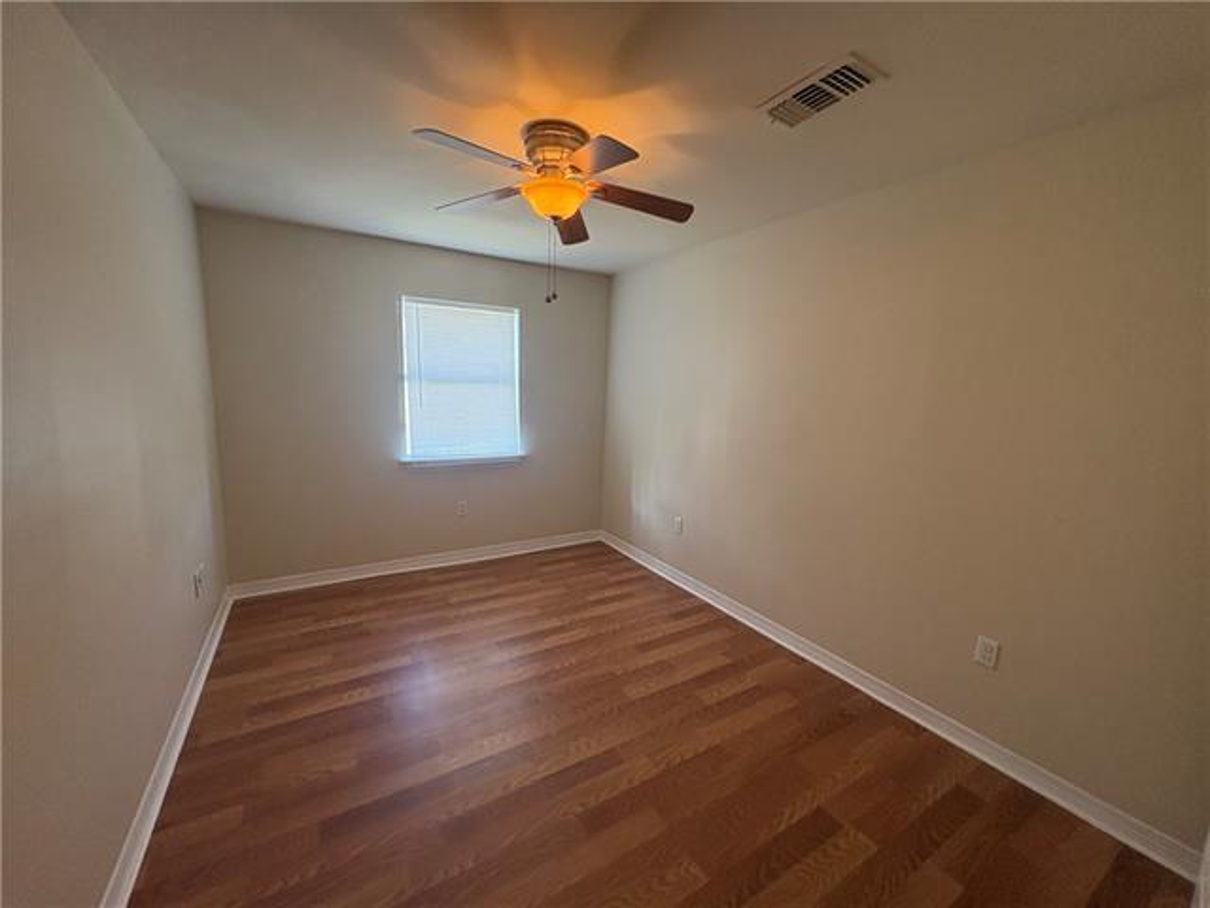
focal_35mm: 14
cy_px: 454
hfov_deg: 102.1
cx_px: 605
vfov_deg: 85.7
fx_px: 489
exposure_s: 1/60
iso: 200
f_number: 2.2
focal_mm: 2.22
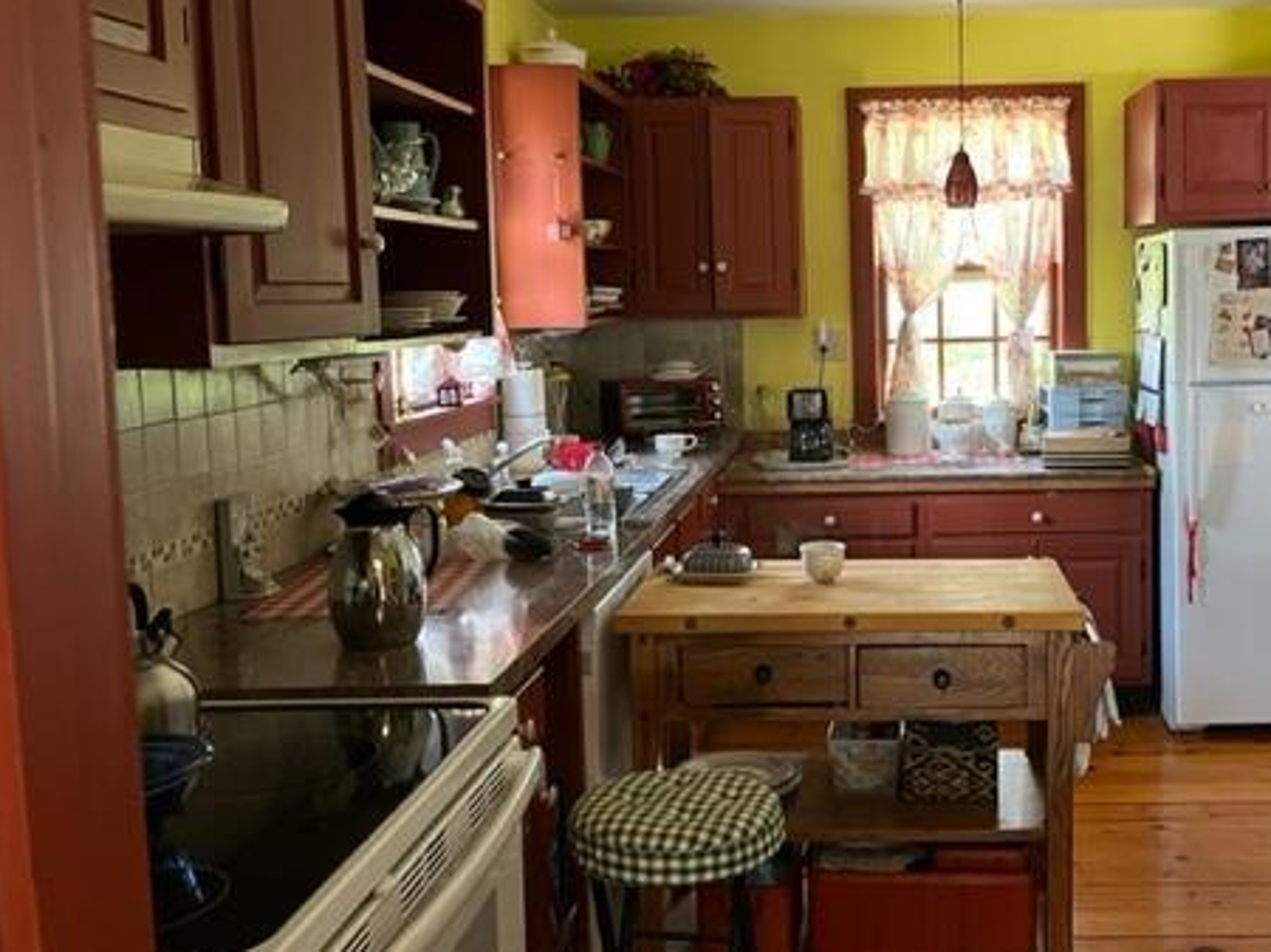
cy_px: 404
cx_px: 893
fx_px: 1358
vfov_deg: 38.5
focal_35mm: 37
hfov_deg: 48.9
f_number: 1.6
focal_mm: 5.1
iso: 400
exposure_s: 1/40
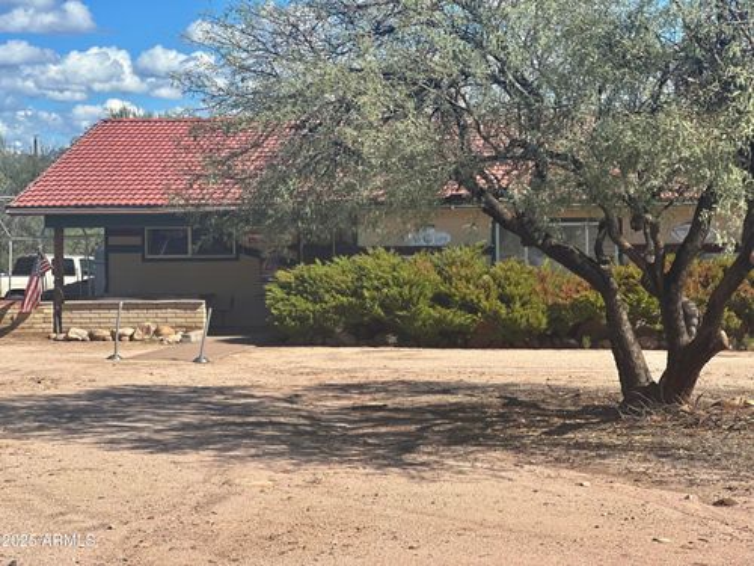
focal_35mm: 77
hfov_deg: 25.3
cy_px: 283
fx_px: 1677
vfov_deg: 19.1
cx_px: 377
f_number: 2.8
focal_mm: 9
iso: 32
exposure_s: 1/664
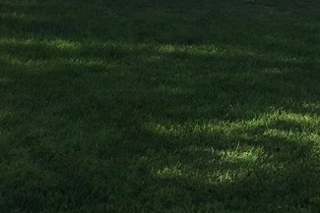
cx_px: 254
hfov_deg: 21.2
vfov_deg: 13.4
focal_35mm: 95
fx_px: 845
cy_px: -130
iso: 32
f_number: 2.2
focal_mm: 4.15
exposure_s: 1/964
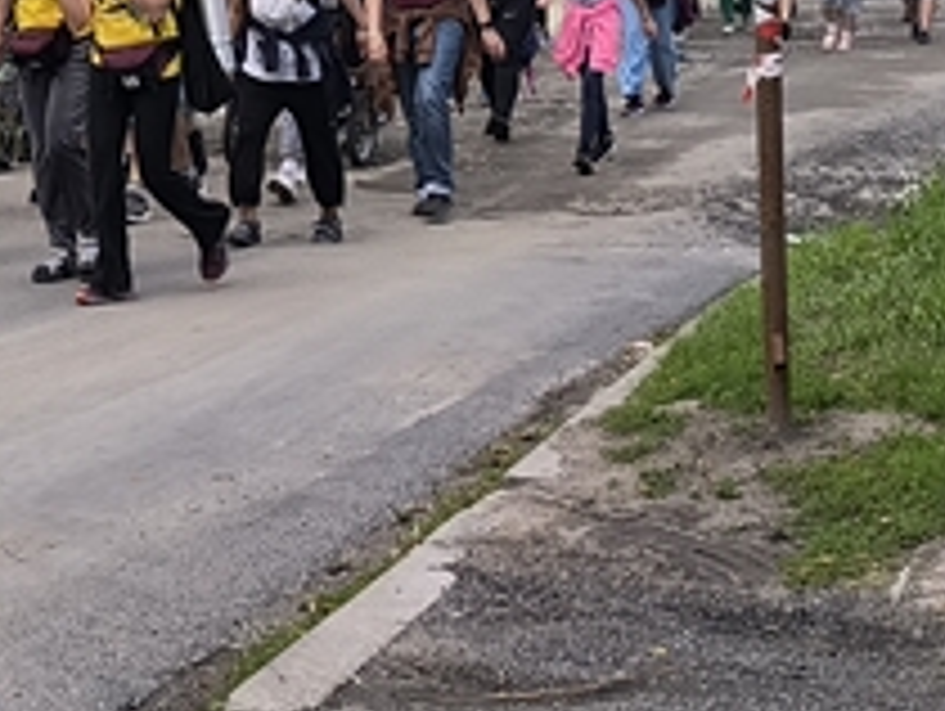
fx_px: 3061
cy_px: 198
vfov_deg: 13.2
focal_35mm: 112
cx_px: 158
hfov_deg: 17.4
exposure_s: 1/776
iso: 50
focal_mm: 6.14
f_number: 1.65
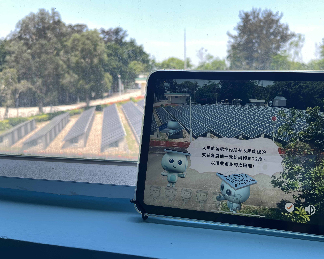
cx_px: 191
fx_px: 307
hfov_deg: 55.3
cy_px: 106
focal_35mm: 32
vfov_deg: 45.6
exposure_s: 1/232
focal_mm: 5.1
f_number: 1.6
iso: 50
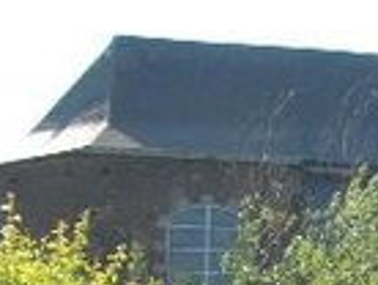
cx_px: 688
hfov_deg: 12.8
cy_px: 318
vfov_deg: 10.6
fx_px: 1520
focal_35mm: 139
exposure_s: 1/100
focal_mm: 5.7
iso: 80
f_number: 8.8
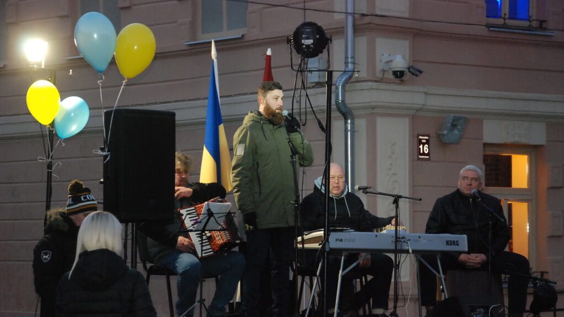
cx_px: 283
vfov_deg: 10.2
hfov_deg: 18.1
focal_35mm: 119
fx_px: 1772
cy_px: 185
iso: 1600
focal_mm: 75
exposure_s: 1/60
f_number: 5.6
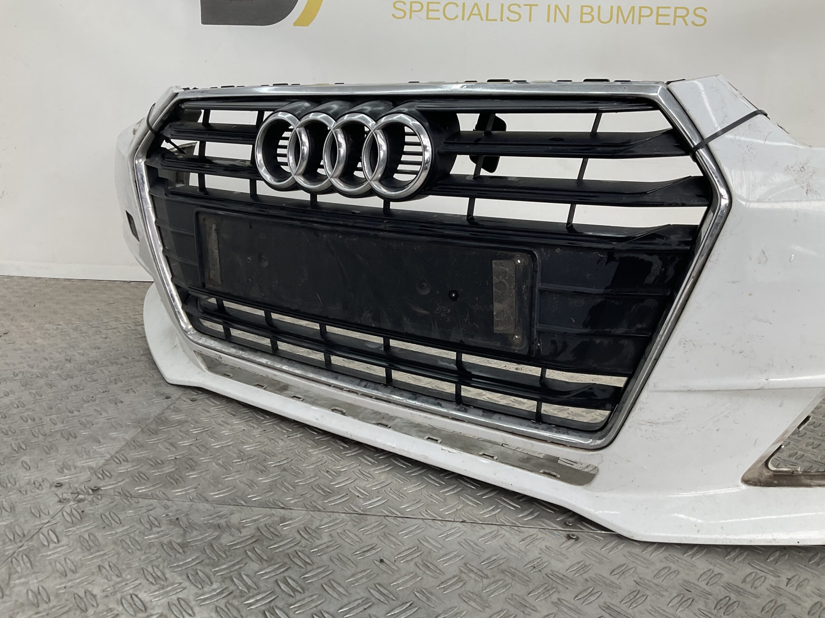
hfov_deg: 61.7
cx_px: 412
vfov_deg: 48.2
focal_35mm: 29
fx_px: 691
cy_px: 309
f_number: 1.8
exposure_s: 1/120
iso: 20
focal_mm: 3
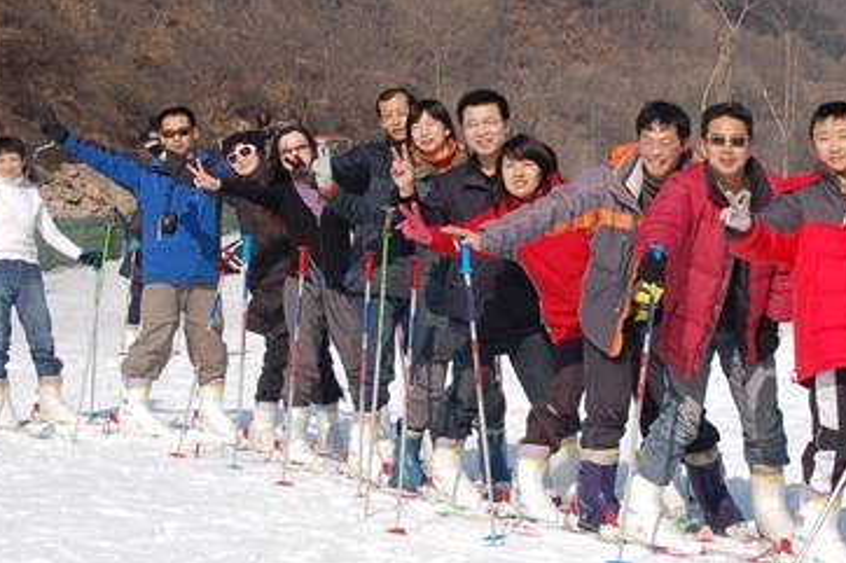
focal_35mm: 116
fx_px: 2725
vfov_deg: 11.8
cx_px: 633
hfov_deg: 17.5
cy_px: 197
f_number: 10
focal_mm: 40
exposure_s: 1/400
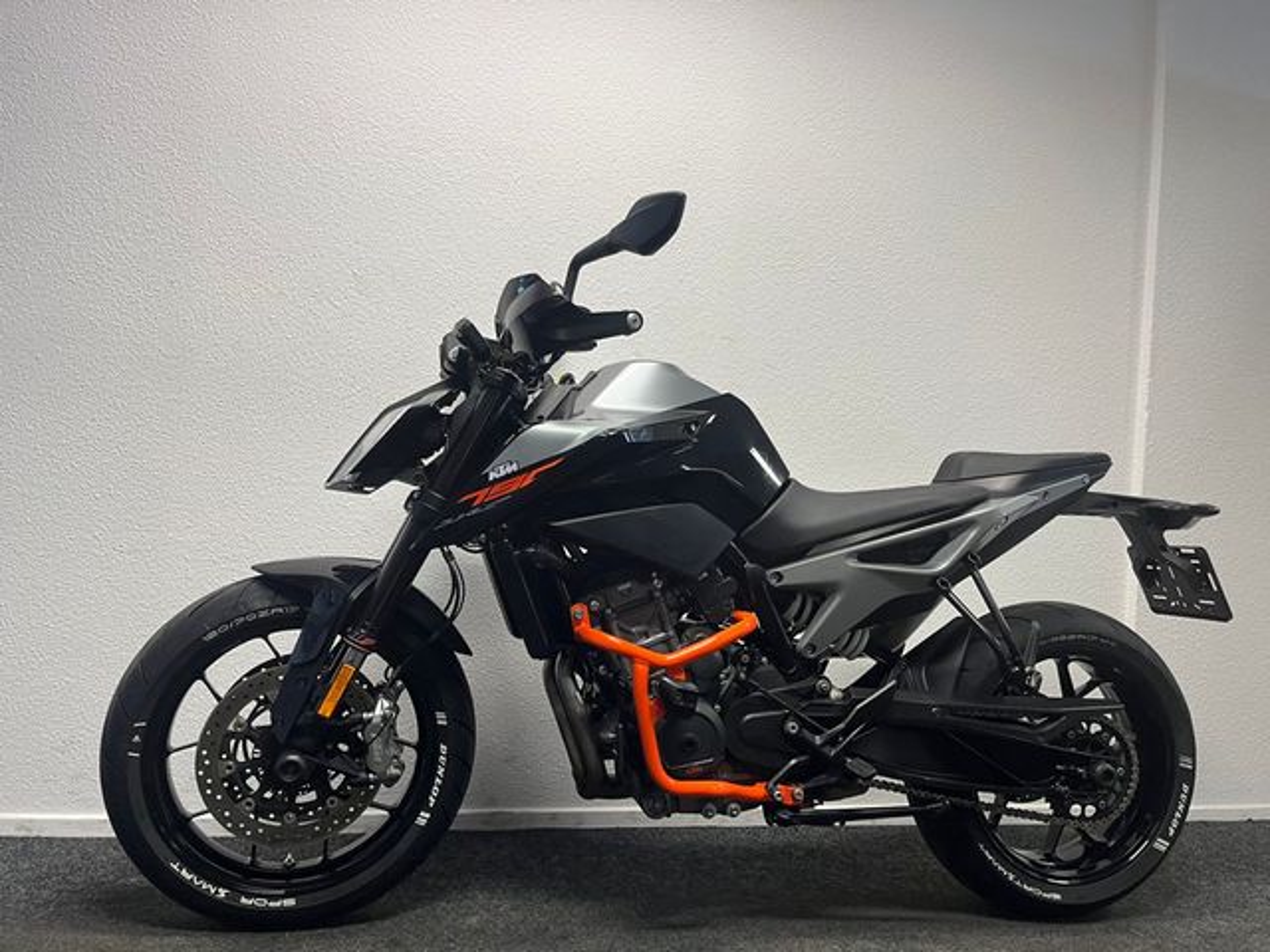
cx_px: 635
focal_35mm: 26
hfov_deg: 67.3
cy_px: 476
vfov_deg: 53.1
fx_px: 954
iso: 64
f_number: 1.6
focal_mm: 5.1
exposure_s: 1/50
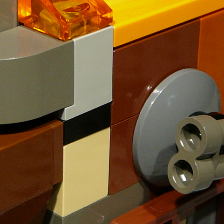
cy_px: 129
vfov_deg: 11.2
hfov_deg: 11.2
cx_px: 57
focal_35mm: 156
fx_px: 1142
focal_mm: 6.7
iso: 100
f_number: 3.2
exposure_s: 1/50
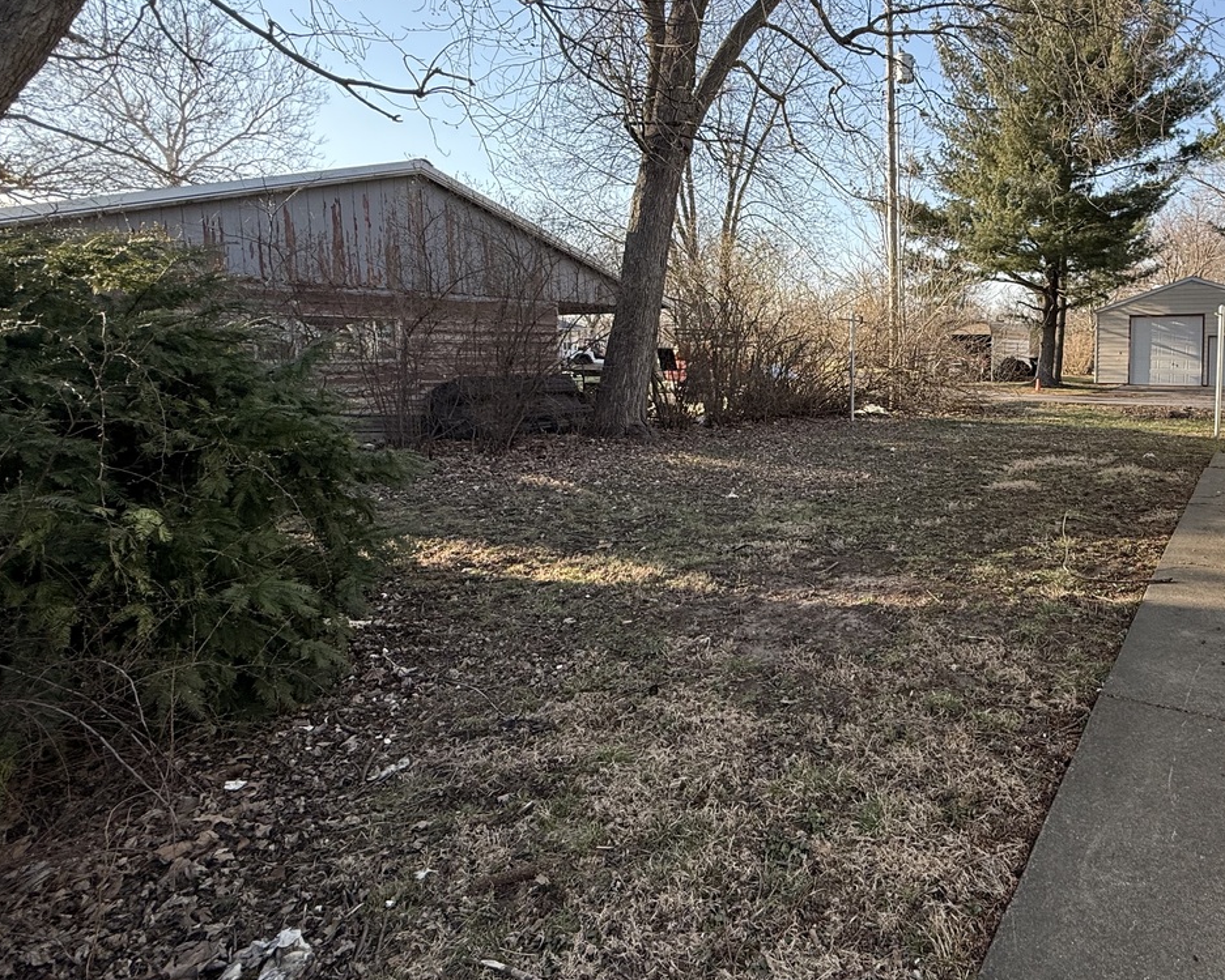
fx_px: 762
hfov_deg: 72.6
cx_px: 909
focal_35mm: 21
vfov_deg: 65.3
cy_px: 426
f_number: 2.2
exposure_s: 1/376
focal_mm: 2.22
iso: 64
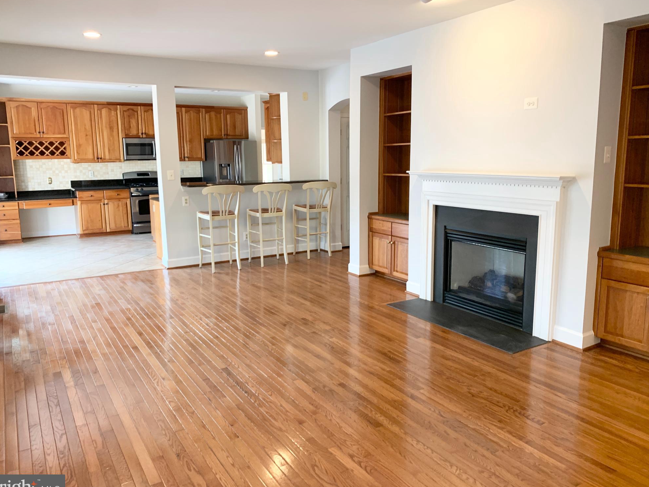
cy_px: 249
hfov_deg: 65.3
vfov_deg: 51.4
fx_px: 506
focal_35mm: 27
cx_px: 320
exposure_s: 1/60
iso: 125
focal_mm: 4.25
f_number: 1.8
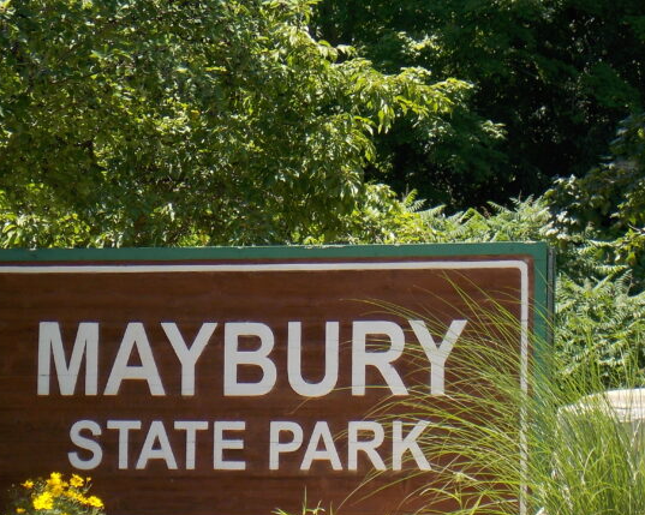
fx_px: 3186
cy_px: 414
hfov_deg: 11.5
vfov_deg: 9.2
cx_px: 219
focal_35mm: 167
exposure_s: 1/200
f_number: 4.4
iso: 80
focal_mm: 15.3
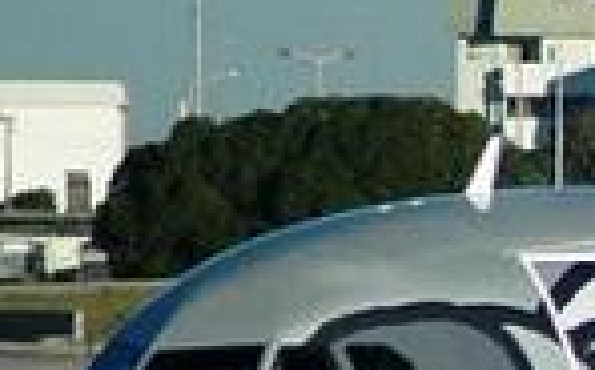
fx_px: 31621
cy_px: 414
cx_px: 1680
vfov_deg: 0.7
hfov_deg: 1.1
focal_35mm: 1953
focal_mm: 210
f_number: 5
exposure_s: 1/1600
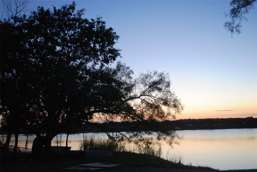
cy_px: 86
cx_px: 128
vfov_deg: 34.3
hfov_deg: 49.5
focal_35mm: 39
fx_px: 279
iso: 400
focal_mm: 26
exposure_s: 1/25
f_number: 4.2
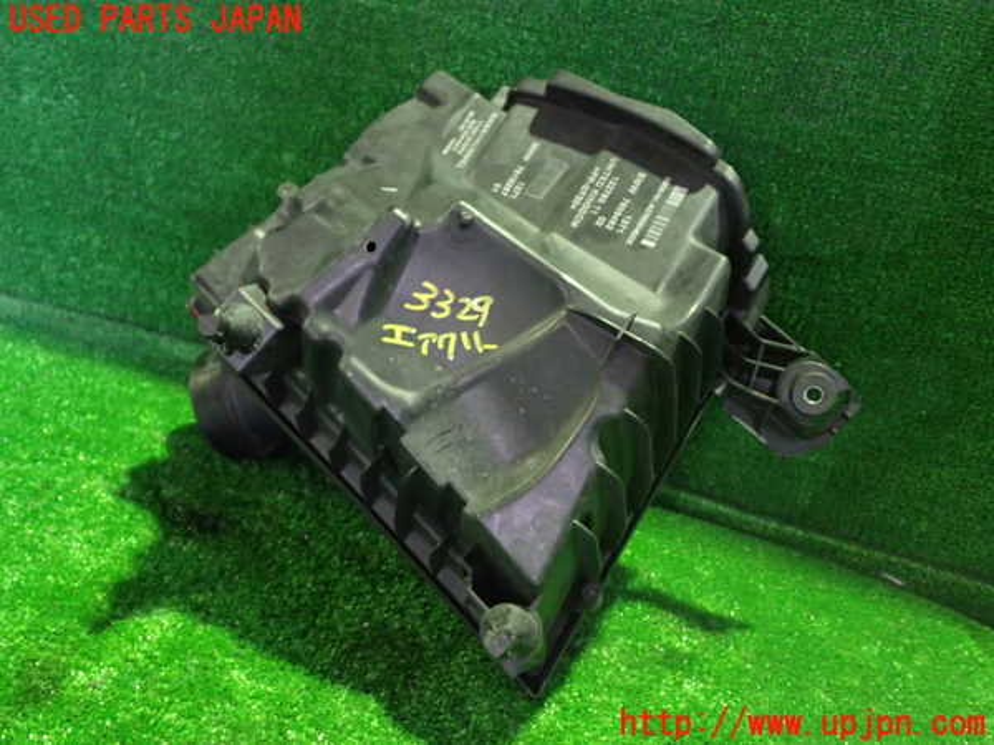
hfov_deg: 51.4
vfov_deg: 39.7
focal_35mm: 36
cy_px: 372
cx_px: 497
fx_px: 1034
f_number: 2.5
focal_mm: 6.37
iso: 800
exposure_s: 1/10
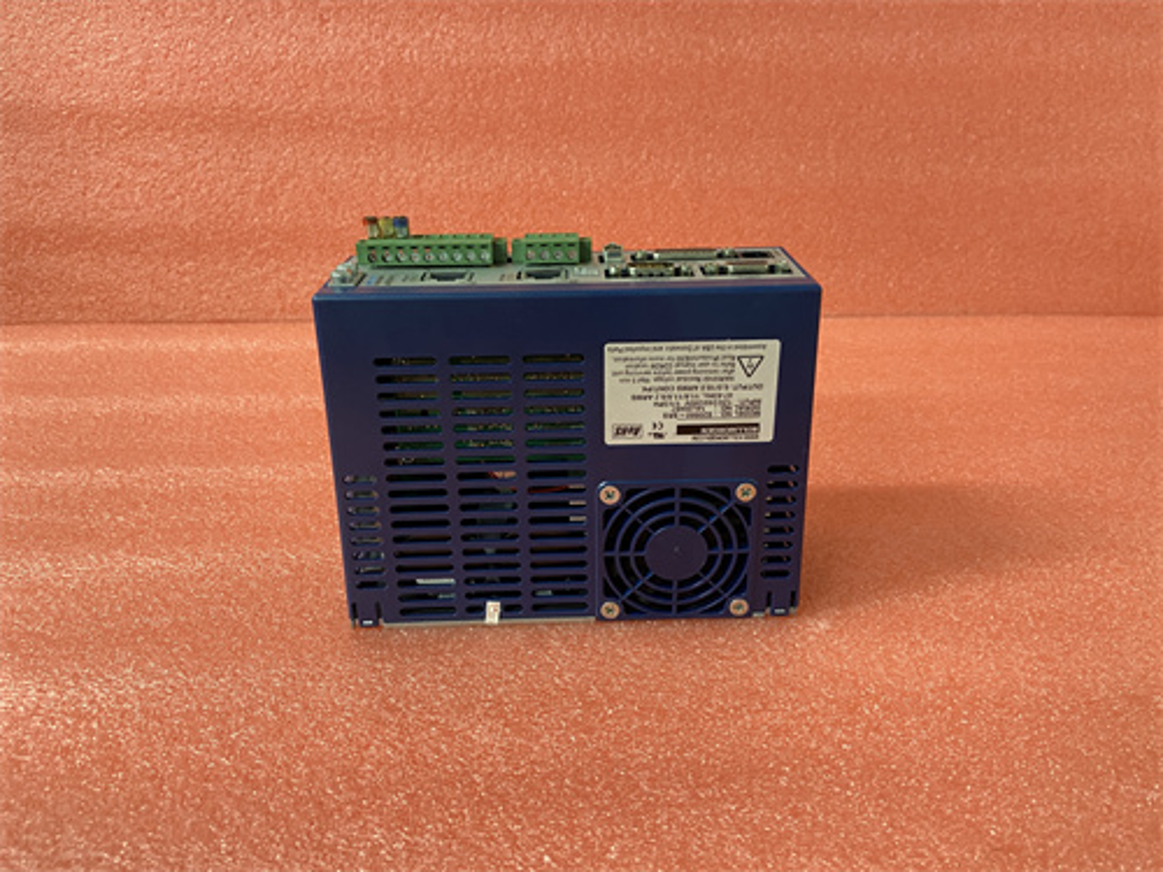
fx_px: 874
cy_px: 436
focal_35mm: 26
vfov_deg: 53.1
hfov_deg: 67.3
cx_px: 582
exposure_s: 1/50
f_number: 1.8
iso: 250
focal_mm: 4.25
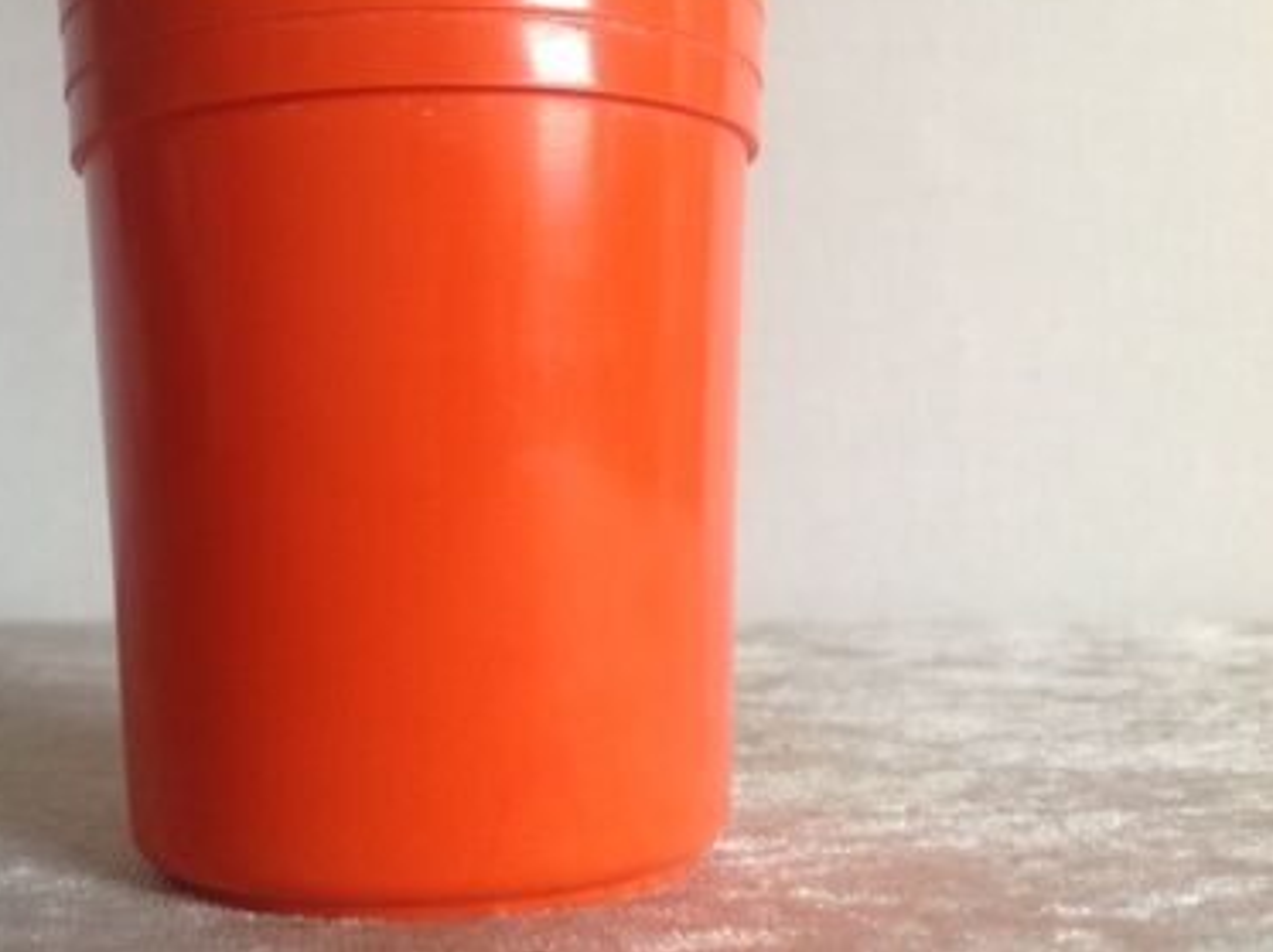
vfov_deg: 32.0
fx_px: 1653
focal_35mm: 45
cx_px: 468
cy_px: 346
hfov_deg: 41.8
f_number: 2.4
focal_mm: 4.28
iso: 100
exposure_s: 1/15
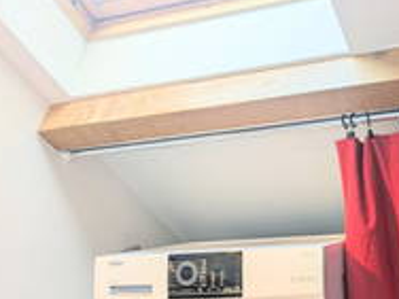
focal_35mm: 48
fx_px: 553
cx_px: 367
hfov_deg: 36.9
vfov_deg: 29.2
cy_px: 263
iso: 72
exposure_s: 1/100
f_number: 1.89
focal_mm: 5.43
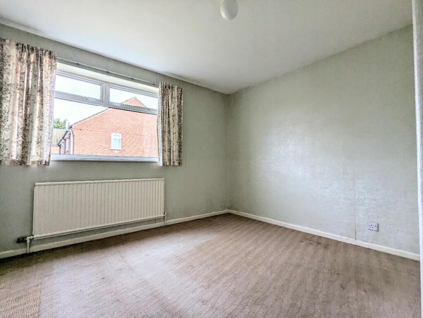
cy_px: 159
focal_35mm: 16
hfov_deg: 94.4
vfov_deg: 78.2
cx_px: 212
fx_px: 196
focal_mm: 2.35
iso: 57
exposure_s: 1/544
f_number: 2.2
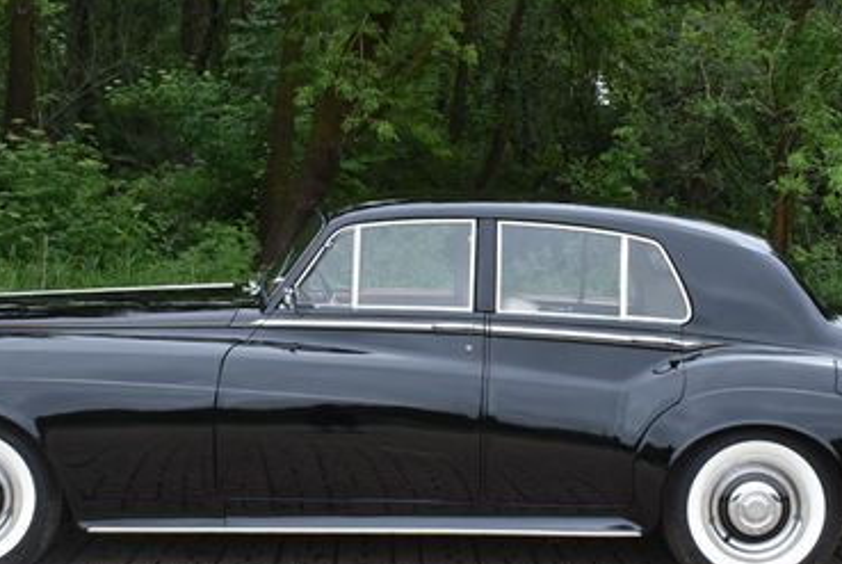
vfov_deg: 17.5
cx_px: 450
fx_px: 1826
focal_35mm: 78
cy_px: 320
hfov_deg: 26.0
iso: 560
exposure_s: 1/500
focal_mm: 30
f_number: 8
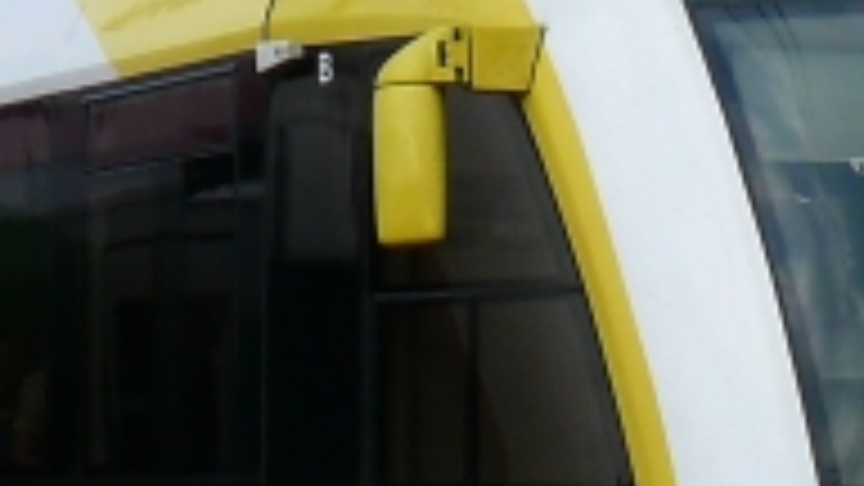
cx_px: 99
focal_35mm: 255
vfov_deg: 4.8
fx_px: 5842
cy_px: 126
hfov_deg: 8.4
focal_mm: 9.3
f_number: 5
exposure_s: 1/200
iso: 100
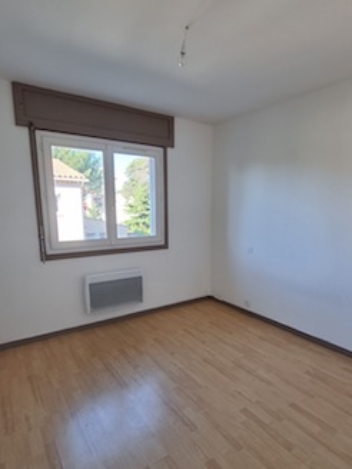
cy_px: 259
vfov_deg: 84.4
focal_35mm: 19
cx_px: 196
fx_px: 258
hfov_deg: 68.5
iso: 50
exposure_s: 1/50
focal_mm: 2.2
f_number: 2.2
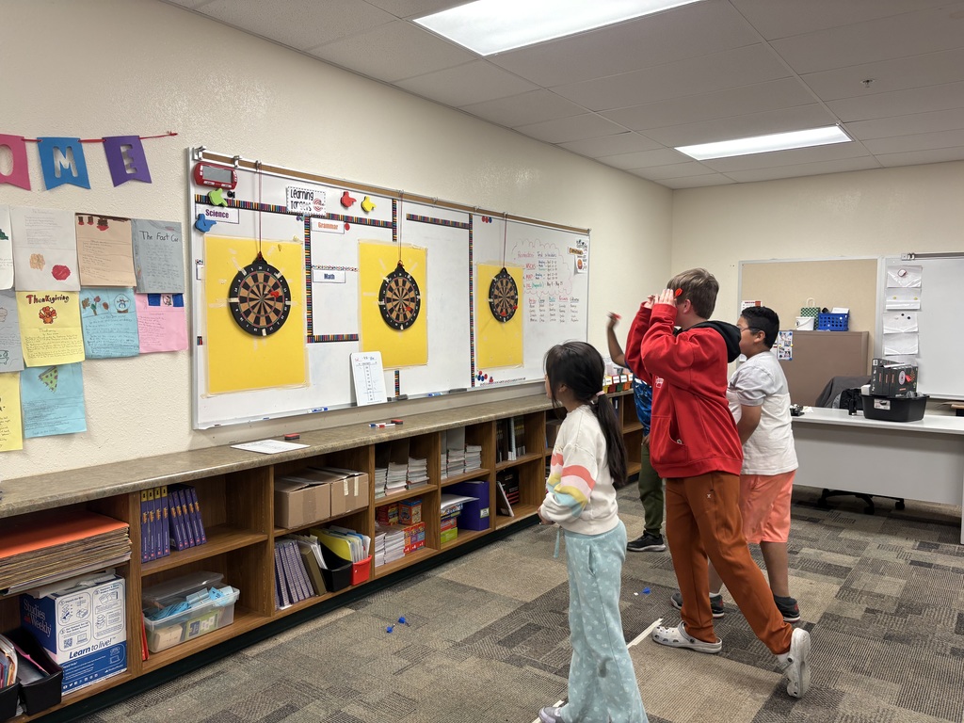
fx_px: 724
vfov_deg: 53.1
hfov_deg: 67.3
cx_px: 482
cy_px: 362
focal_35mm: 26
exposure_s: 1/60
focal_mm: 5.96
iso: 64
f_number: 1.6
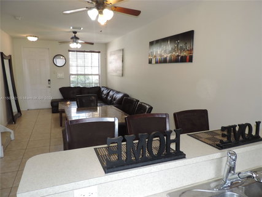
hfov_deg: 71.6
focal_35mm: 24
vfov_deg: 56.8
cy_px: 98
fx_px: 182
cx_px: 131
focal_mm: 4.3
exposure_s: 1/40
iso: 160
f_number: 3
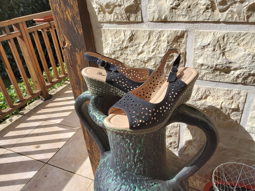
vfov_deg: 53.1
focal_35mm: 26
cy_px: 96
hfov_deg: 67.3
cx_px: 128
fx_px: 192
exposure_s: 1/489
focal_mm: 3.08
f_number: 2
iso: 40
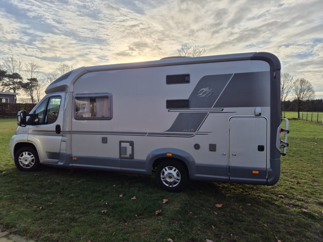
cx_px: 162
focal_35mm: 23
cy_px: 121
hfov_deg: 73.9
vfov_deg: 58.9
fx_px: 215
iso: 25
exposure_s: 1/3048
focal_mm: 5.4
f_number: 1.8
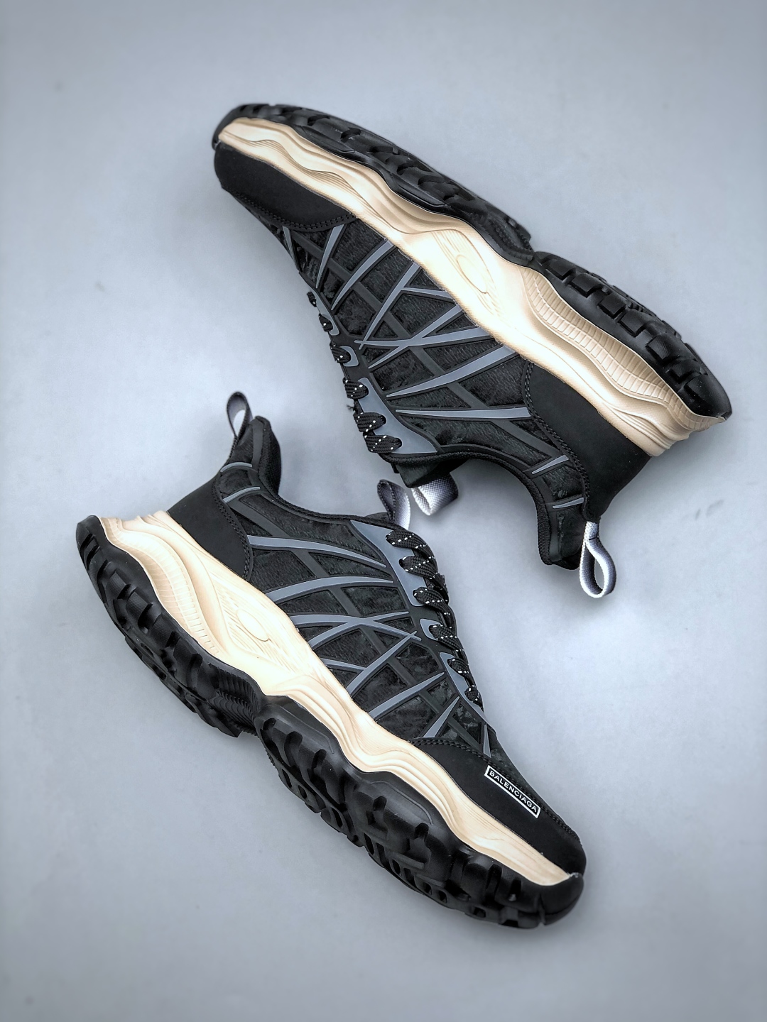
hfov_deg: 25.7
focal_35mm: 57
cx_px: 384
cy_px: 511
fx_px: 1684
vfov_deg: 33.8
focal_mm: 6.6
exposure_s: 1/33
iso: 20
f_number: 2.8
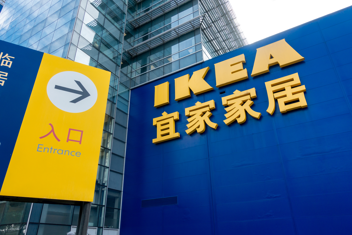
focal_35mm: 25
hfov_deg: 71.5
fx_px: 244
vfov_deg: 51.3
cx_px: 176
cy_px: 118
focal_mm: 9.33
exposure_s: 1/500
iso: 125
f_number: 4
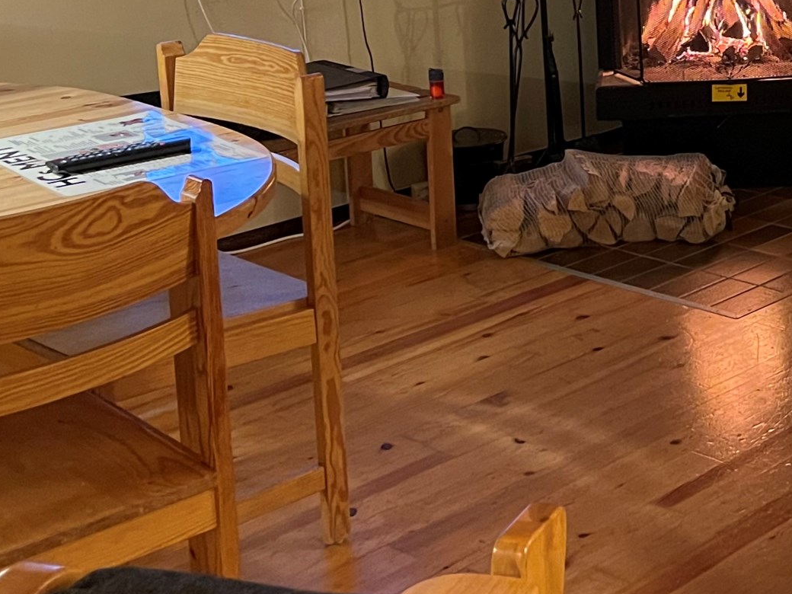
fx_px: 1647
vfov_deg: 19.9
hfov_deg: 25.2
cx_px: 860
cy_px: 11
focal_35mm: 72
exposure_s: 1/33
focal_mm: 5.1
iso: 640
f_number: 1.6
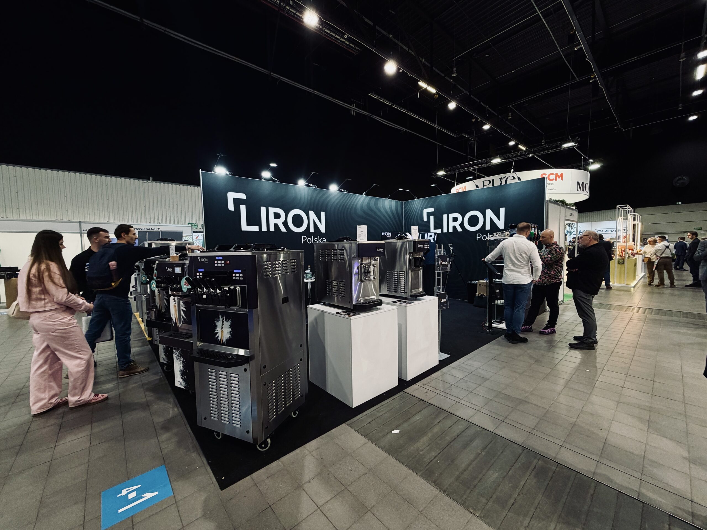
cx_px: 354
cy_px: 265
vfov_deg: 85.7
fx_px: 286
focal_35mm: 14
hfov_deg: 102.1
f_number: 2.2
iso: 160
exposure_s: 1/100
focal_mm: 2.22
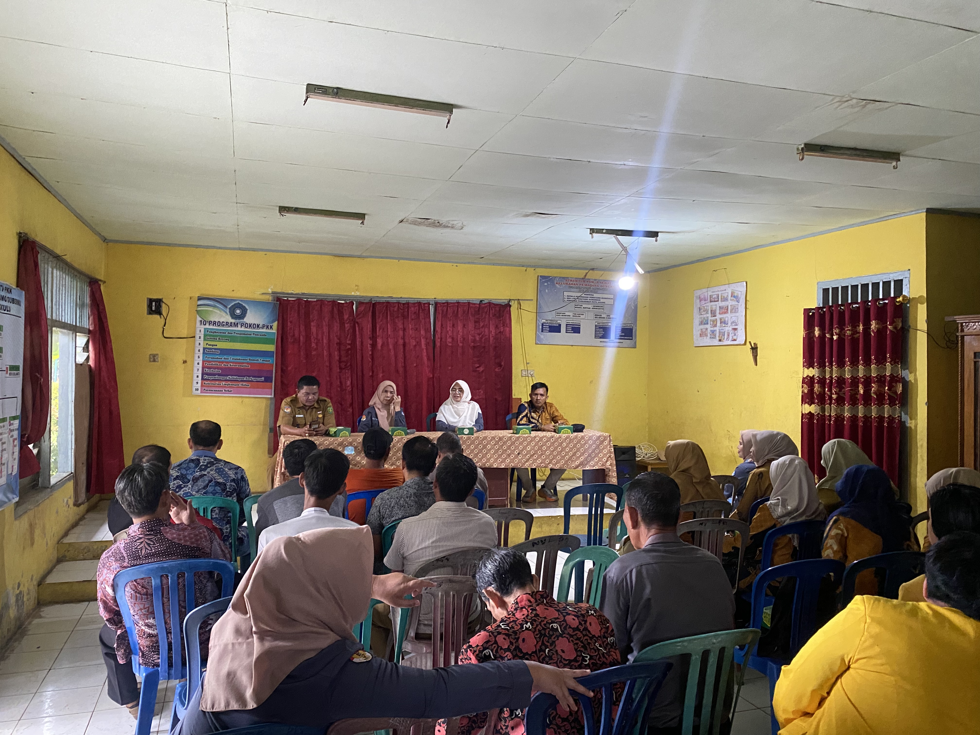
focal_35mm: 26
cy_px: 368
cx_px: 490
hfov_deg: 67.3
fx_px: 736
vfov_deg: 53.1
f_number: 1.8
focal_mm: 4.25
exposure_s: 1/53
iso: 500
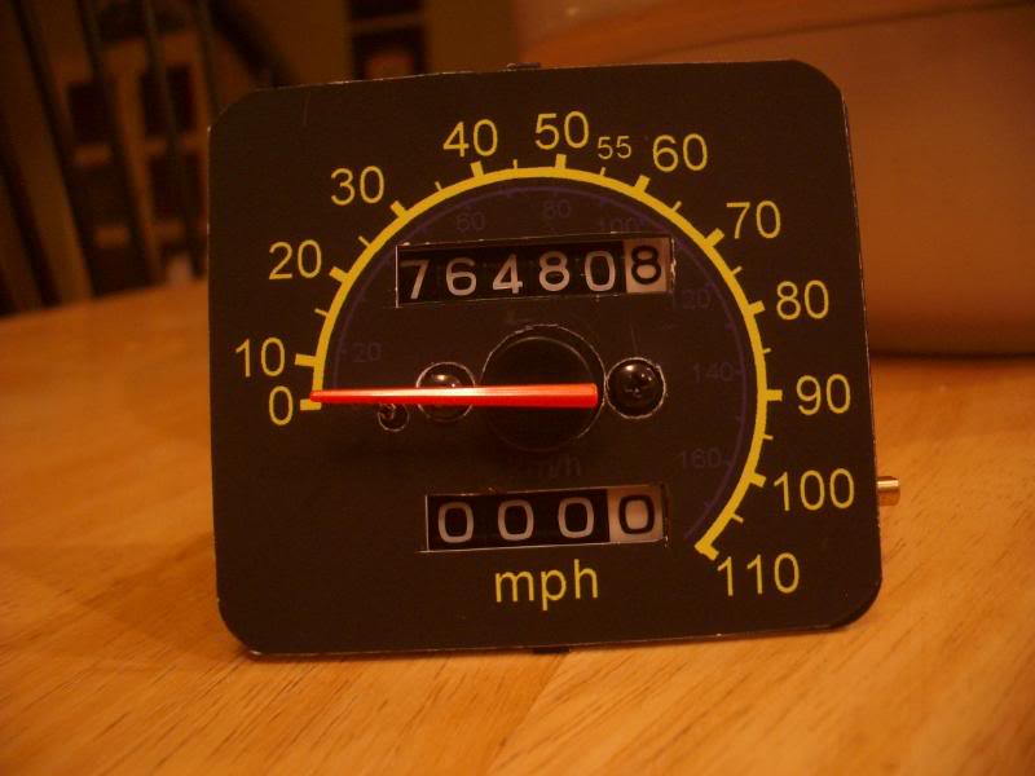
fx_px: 1046
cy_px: 388
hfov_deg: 52.6
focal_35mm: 35
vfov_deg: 40.7
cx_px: 518
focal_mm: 5.8
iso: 100
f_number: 2.6
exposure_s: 1/8
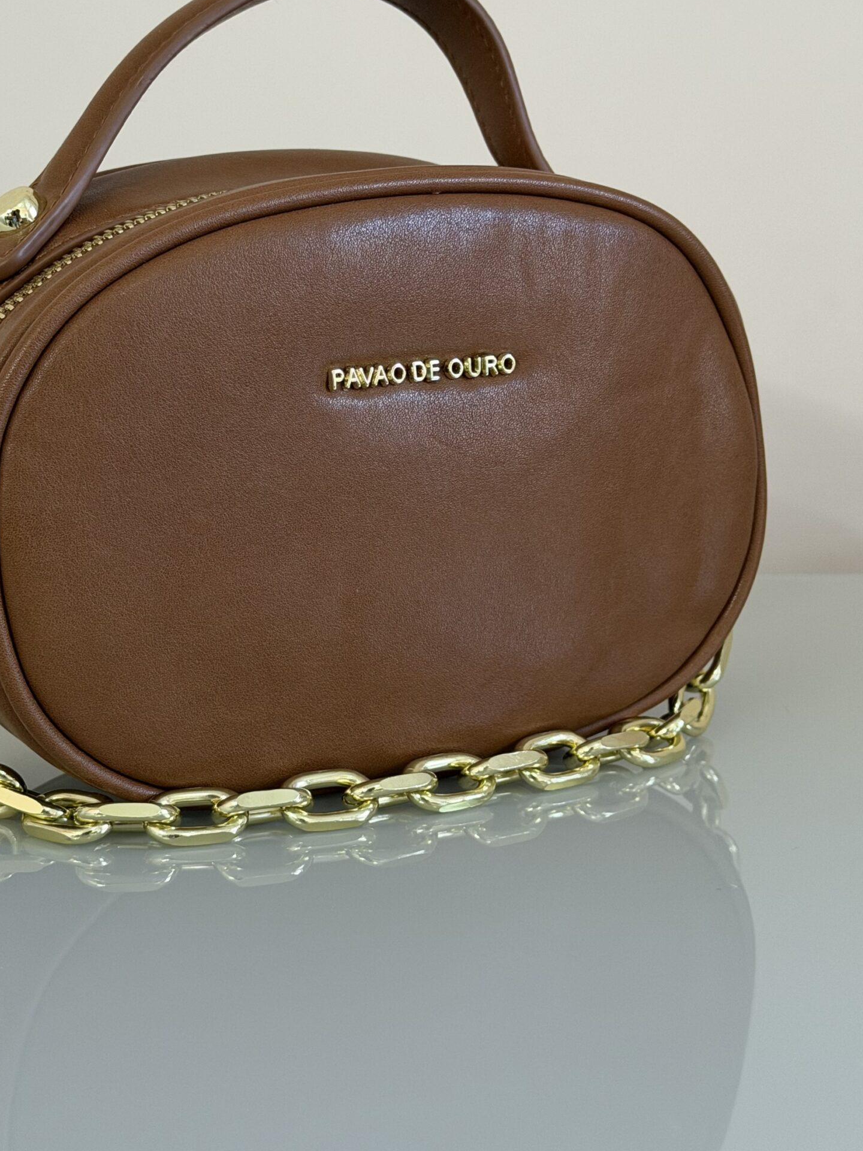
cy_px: 461
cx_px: 340
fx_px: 2127
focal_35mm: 64
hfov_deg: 22.9
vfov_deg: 30.2
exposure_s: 1/40
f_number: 1.78
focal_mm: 6.76
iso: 250
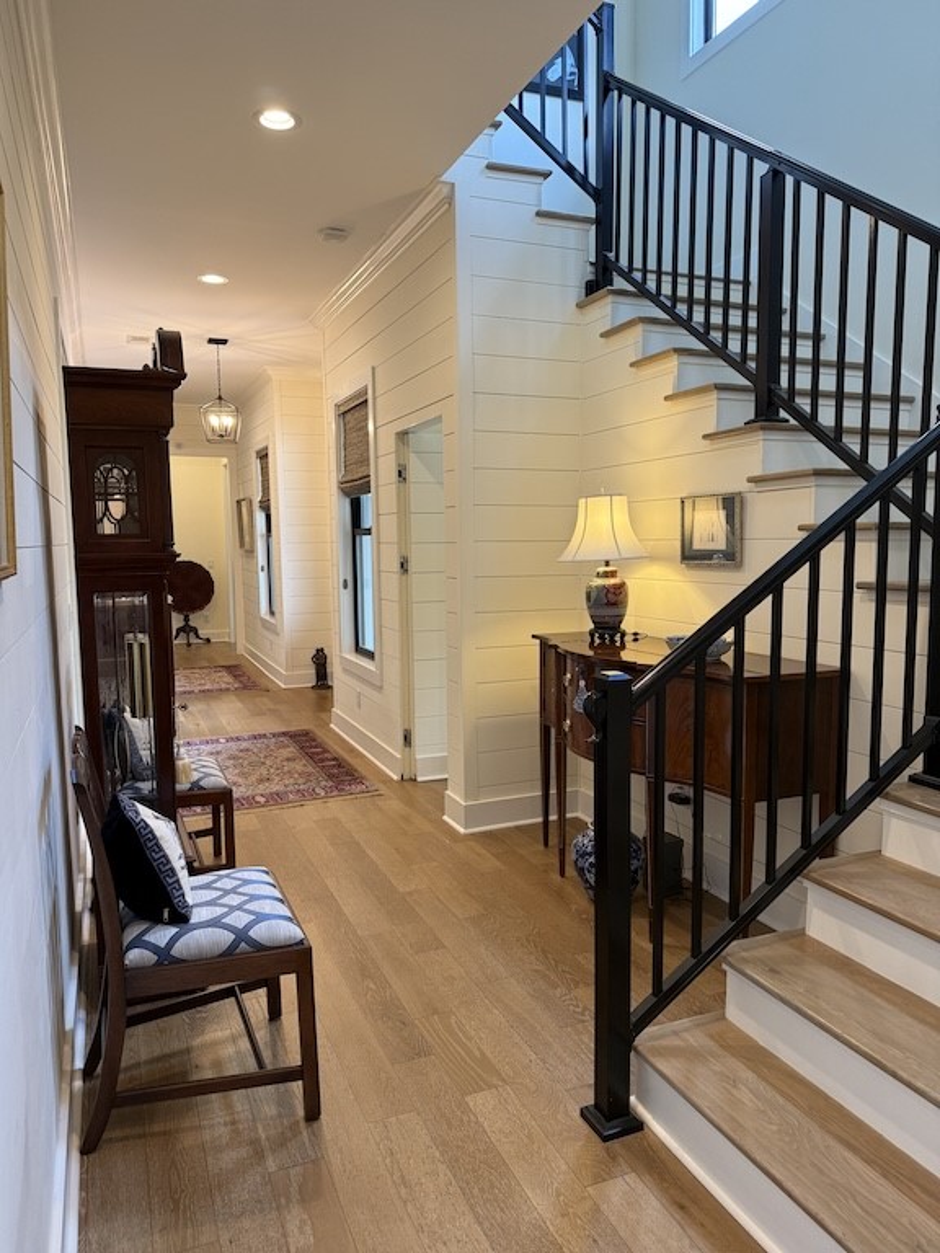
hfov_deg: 56.8
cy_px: 626
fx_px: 869
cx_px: 470
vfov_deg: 71.6
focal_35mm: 24
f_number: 1.78
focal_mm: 6.76
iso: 200
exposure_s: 1/120
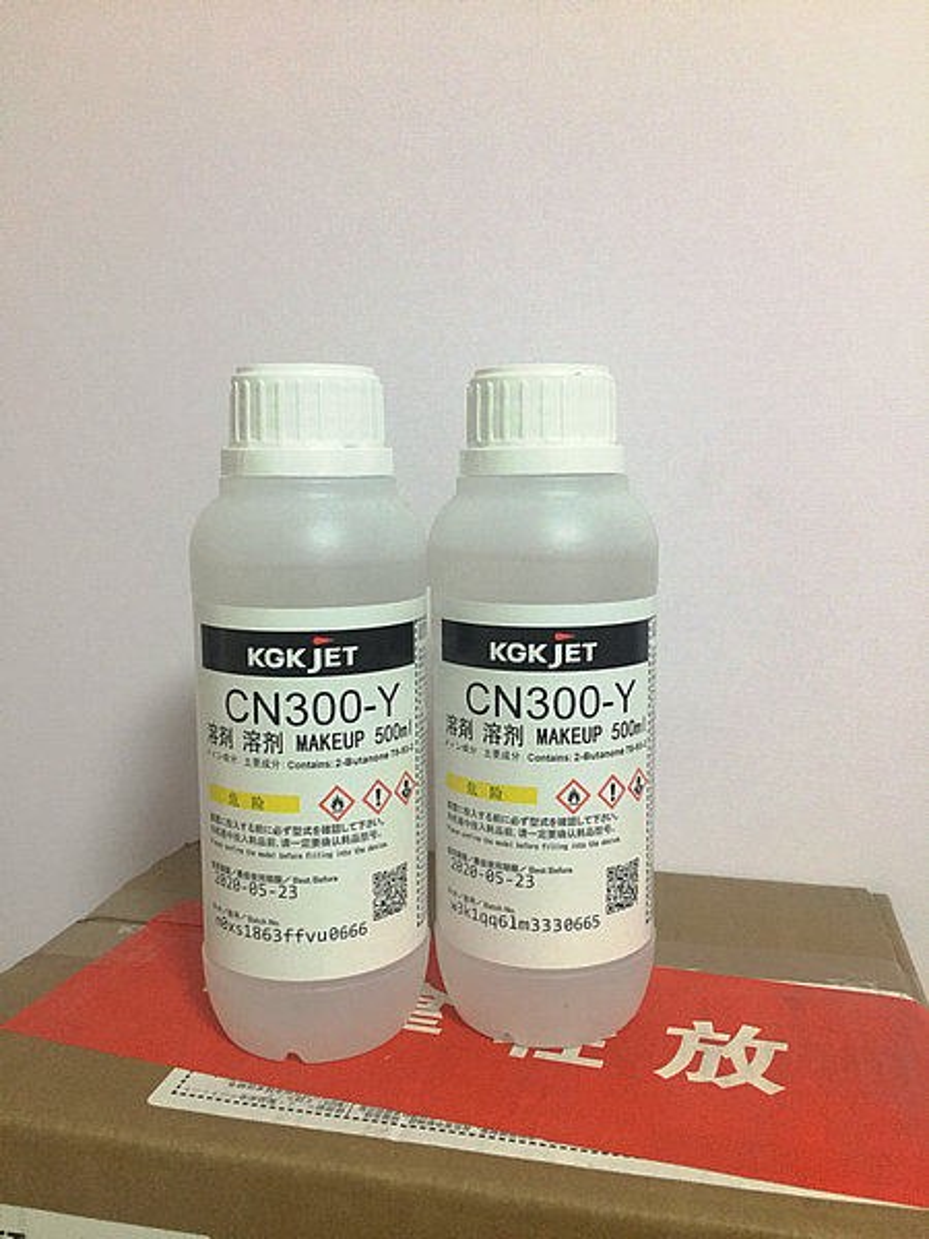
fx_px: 1038
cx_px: 464
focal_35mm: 29
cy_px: 620
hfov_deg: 48.2
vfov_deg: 61.7
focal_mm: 4.15
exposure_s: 1/20
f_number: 2.2
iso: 250
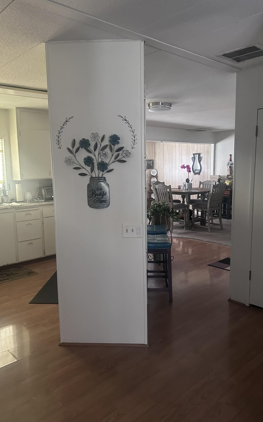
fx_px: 321
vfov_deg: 66.5
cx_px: 129
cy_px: 211
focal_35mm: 28
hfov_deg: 44.5
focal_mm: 5.7
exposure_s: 1/40
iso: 400
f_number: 1.5
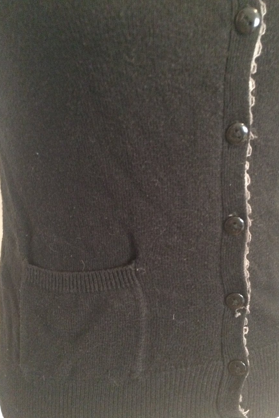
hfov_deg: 42.3
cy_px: 214
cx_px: 143
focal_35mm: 31
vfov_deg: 60.3
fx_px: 360
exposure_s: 1/17
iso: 1600
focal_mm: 4.15
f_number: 2.2
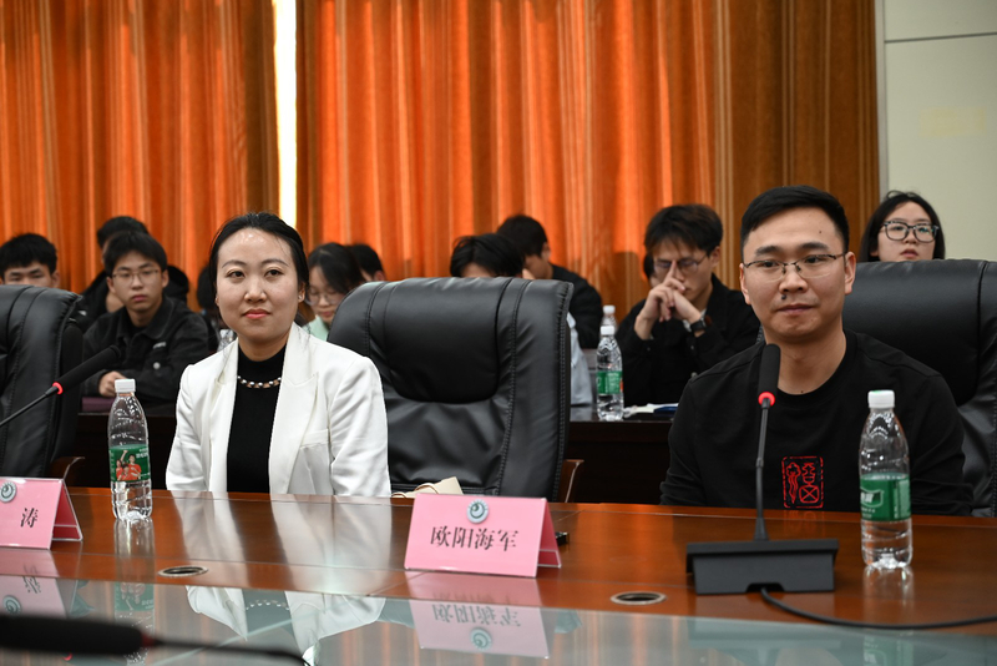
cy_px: 333
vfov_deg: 19.5
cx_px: 498
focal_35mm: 70
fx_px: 1939
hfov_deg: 28.8
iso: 800
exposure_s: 1/80
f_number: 4
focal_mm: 70
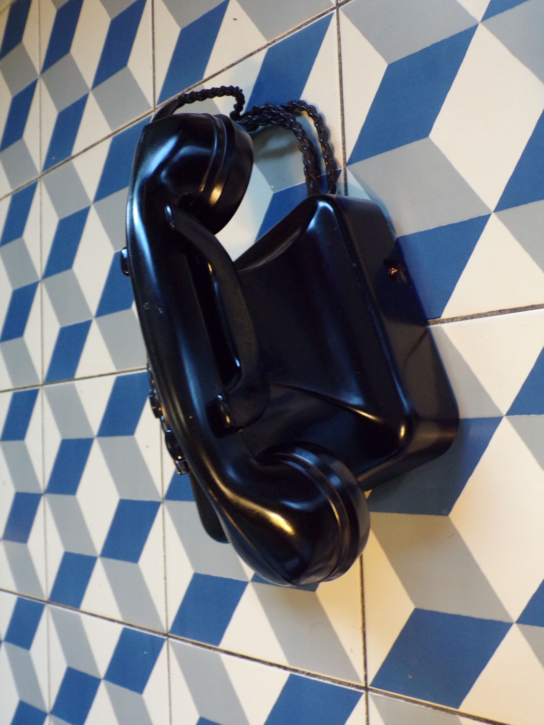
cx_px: 272
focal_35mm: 37
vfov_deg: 50.1
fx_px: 775
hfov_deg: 38.7
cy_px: 362
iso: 400
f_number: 3.3
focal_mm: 6.6
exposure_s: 1/13
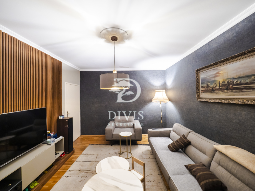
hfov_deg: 102.1
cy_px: 96
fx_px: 103
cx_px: 128
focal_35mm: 14
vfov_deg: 85.7
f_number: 4
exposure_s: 1/5
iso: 400
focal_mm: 7
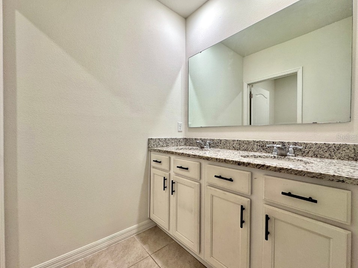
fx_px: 155
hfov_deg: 98.2
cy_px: 137
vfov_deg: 81.7
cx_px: 180
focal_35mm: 15
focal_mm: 2.22
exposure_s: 1/120
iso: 160
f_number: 2.2
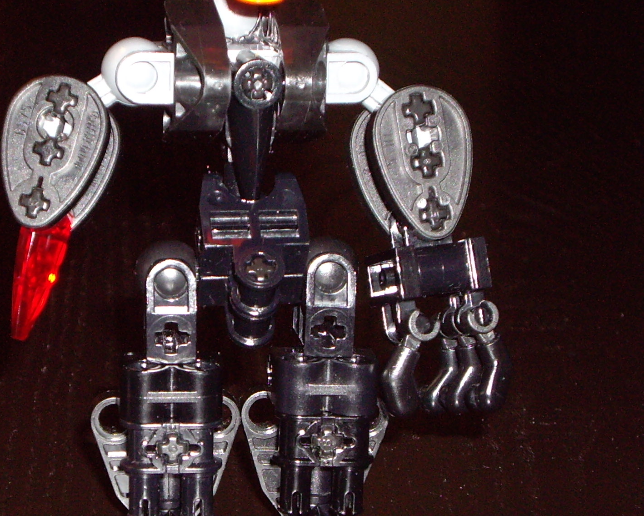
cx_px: 221
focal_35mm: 128
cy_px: 287
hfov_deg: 15.0
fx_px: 2440
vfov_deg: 12.1
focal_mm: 10.7
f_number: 3.6
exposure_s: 1/80
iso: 200
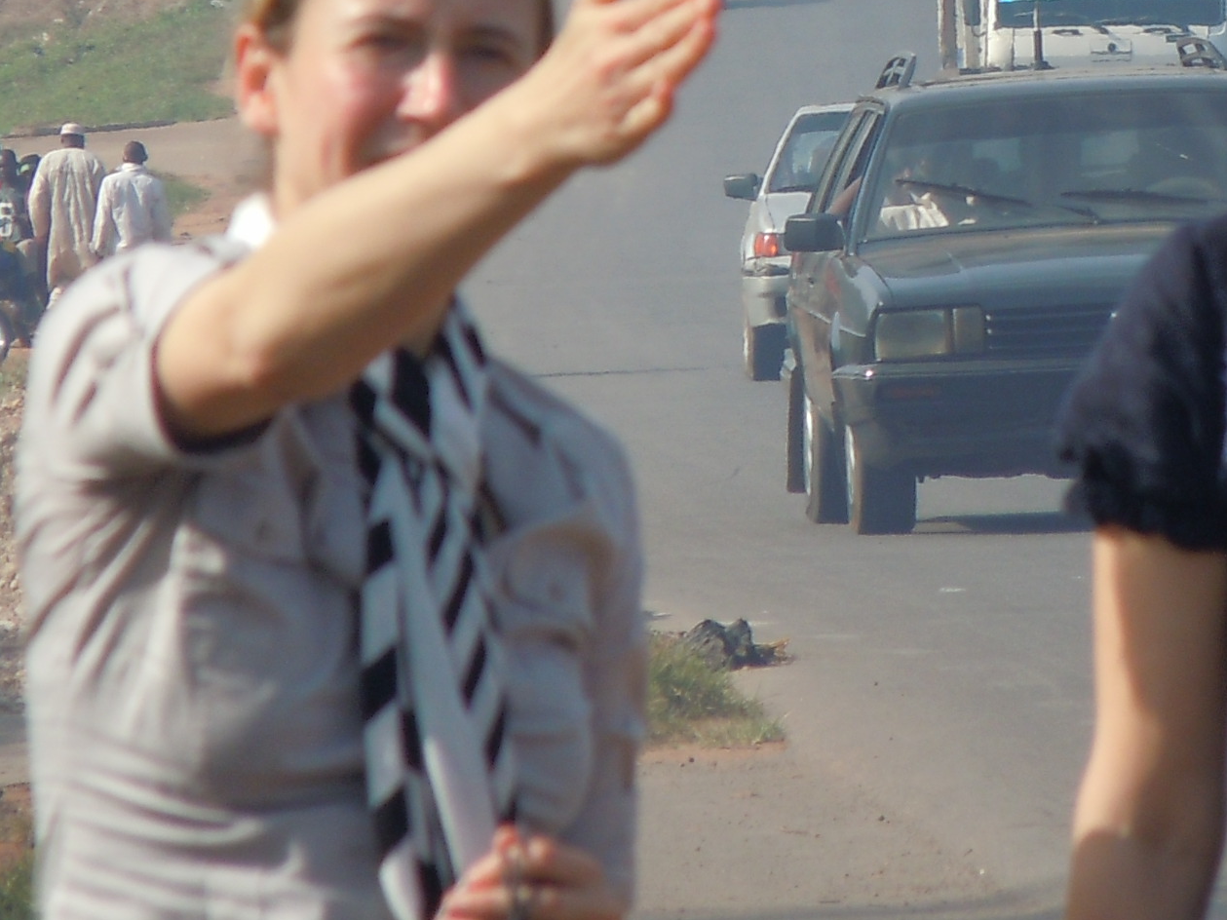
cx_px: 1137
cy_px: -111
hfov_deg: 2.5
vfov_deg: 1.9
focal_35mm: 778
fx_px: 27574
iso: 100
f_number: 5.6
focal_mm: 54
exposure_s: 1/320
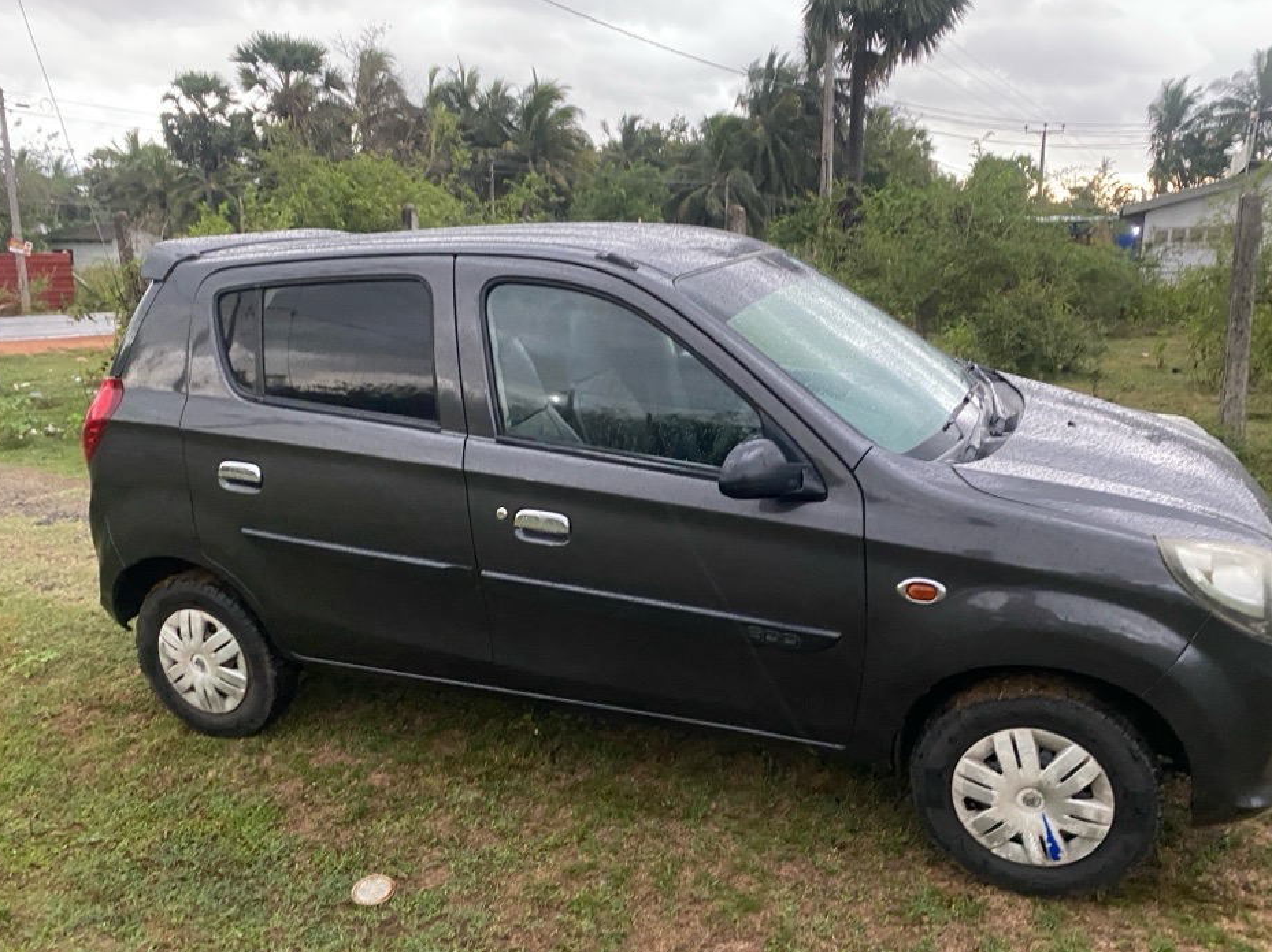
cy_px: 499
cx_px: 665
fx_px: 1028
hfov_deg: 63.4
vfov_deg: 49.7
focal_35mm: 28
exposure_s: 1/30
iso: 640
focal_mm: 4.25
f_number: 1.8
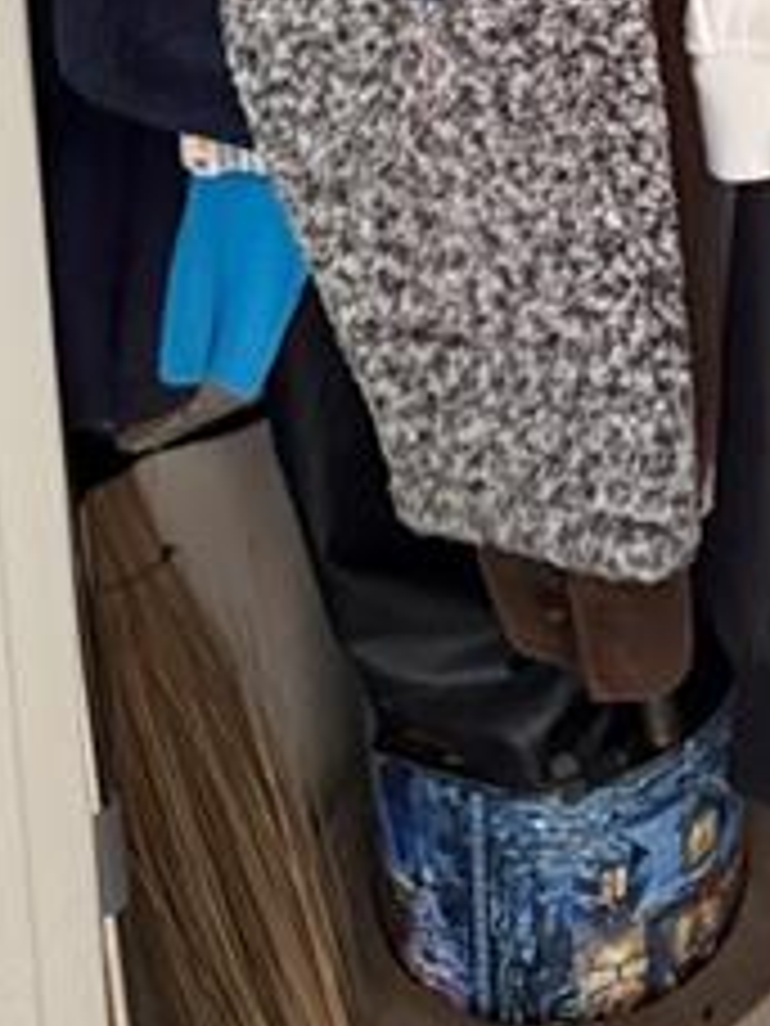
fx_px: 2402
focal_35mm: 81
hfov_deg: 17.5
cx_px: 896
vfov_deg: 20.1
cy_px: -590
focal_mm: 6.76
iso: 640
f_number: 1.78
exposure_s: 1/60
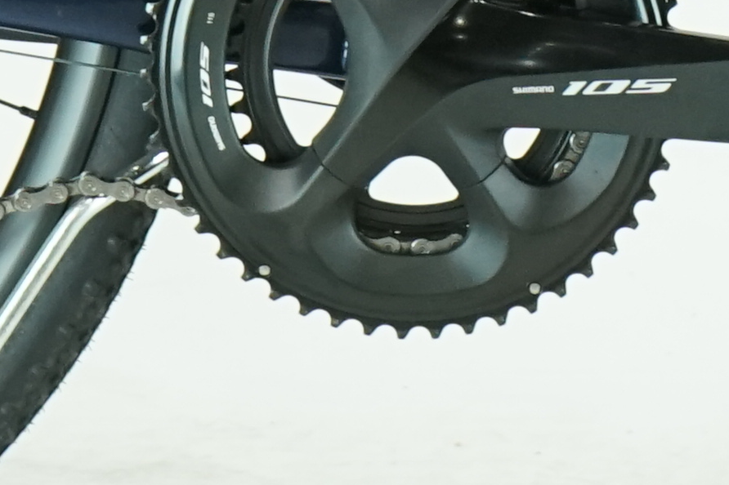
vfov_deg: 3.4
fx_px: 8036
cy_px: -707
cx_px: 641
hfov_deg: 5.2
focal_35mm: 397
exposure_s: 1/200
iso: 1600
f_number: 5.6
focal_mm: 59
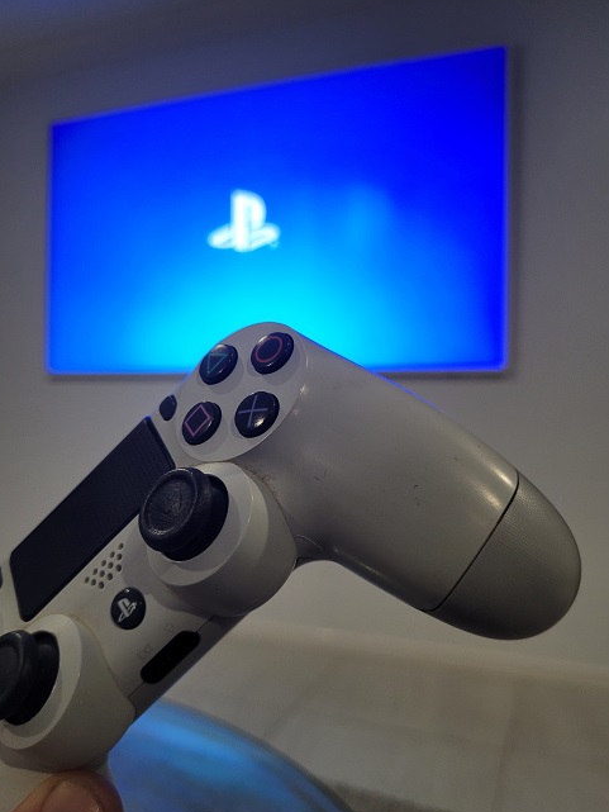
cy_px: 419
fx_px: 633
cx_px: 296
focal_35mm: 27
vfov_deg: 65.3
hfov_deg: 51.4
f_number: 1.8
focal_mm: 5.4
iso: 200
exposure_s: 1/50
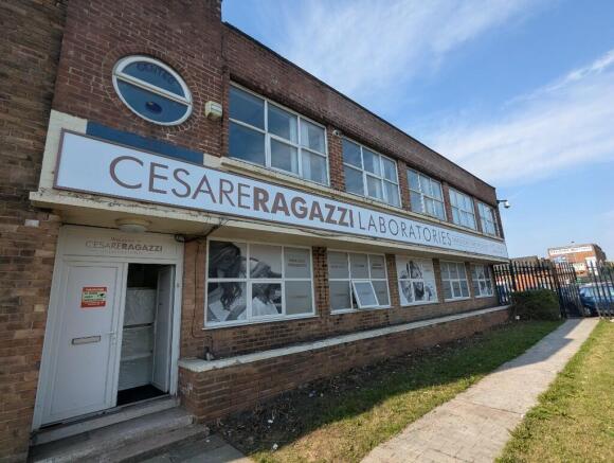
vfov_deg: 78.3
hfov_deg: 94.4
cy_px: 232
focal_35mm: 16
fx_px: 284
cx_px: 307
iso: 50
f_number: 2.2
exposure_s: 1/1070
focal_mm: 2.35
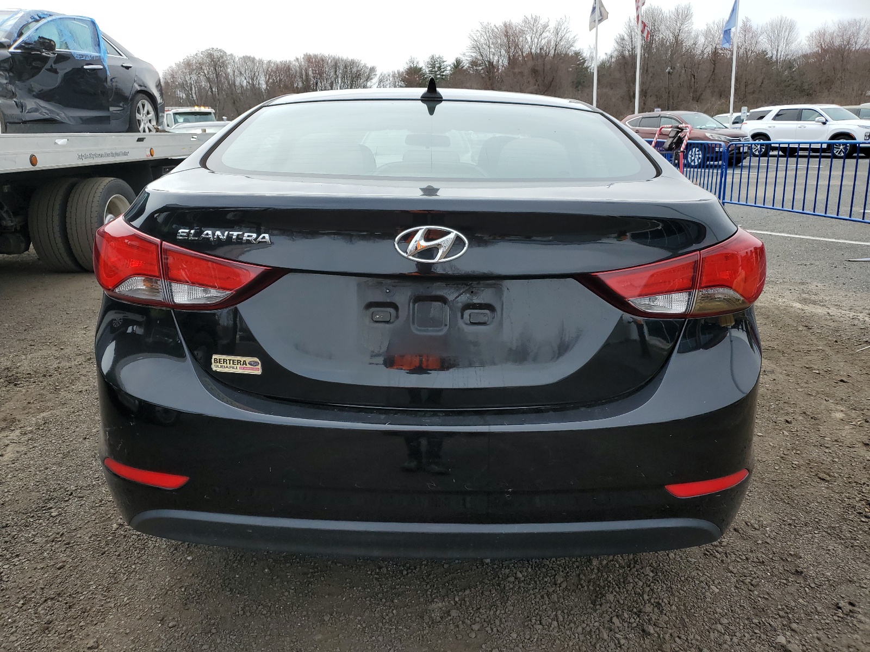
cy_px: 326
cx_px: 435
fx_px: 653
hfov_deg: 67.3
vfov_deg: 53.1
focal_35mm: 26
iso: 50
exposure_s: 1/2000
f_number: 1.5
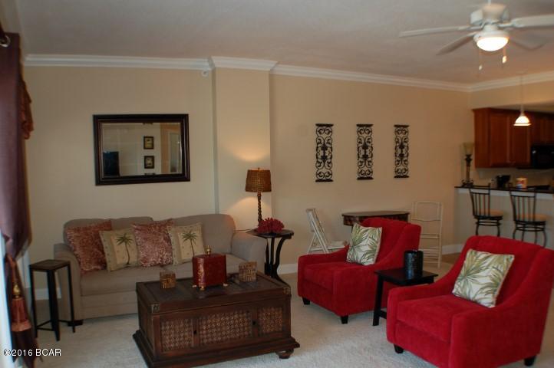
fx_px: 646
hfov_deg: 46.4
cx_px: 277
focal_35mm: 42
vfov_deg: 31.8
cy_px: 184
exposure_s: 1/60
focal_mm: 28
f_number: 4.2
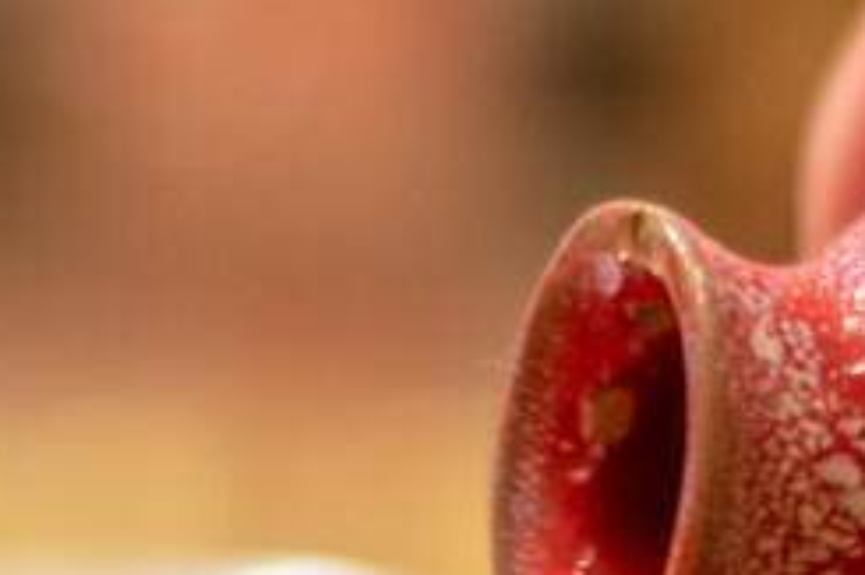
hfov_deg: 8.4
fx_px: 5883
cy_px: 785
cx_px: 911
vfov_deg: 5.6
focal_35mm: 245
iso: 500
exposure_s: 1/60
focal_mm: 50
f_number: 1.8
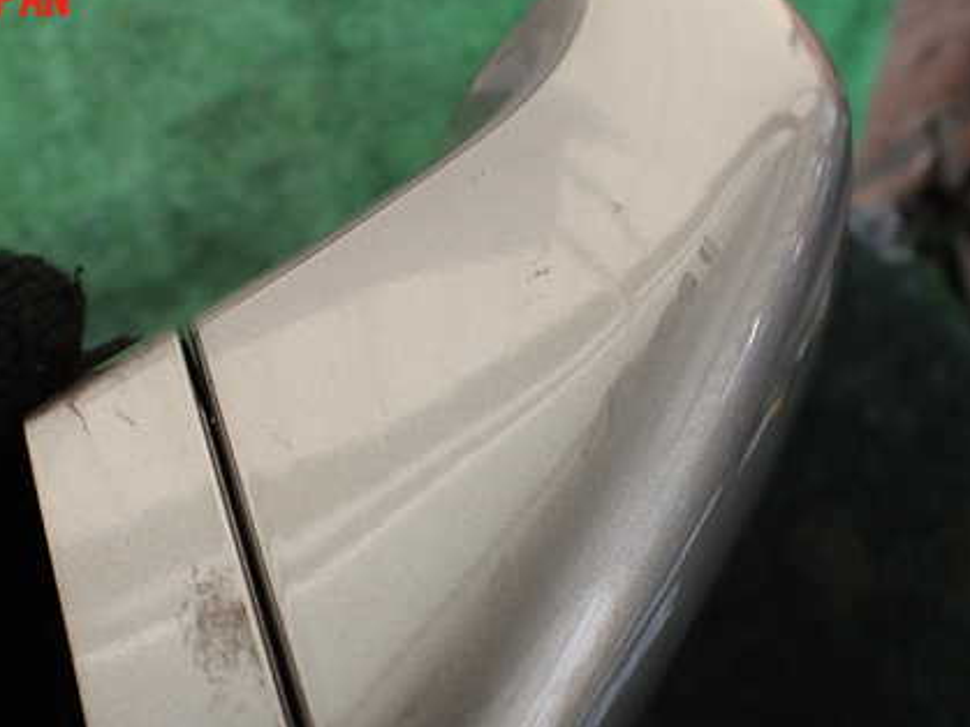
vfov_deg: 33.2
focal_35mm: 43
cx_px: 343
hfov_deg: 43.4
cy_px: 493
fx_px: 1205
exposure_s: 1/200
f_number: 2.3
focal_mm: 5.4
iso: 100
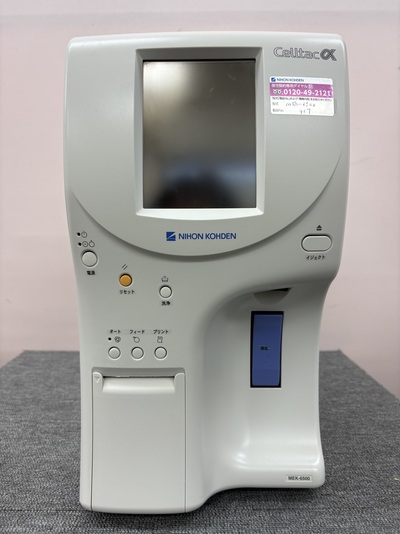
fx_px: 401
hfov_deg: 53.0
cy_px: 267
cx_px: 200
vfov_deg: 67.3
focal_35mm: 26
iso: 40
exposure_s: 1/120
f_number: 1.6
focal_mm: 5.96
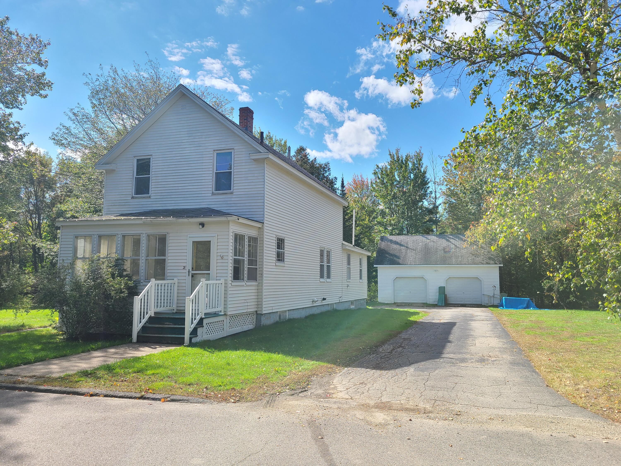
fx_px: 466
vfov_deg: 53.1
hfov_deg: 67.3
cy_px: 233
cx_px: 310
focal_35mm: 26
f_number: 1.8
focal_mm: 5.4
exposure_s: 1/1160
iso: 40
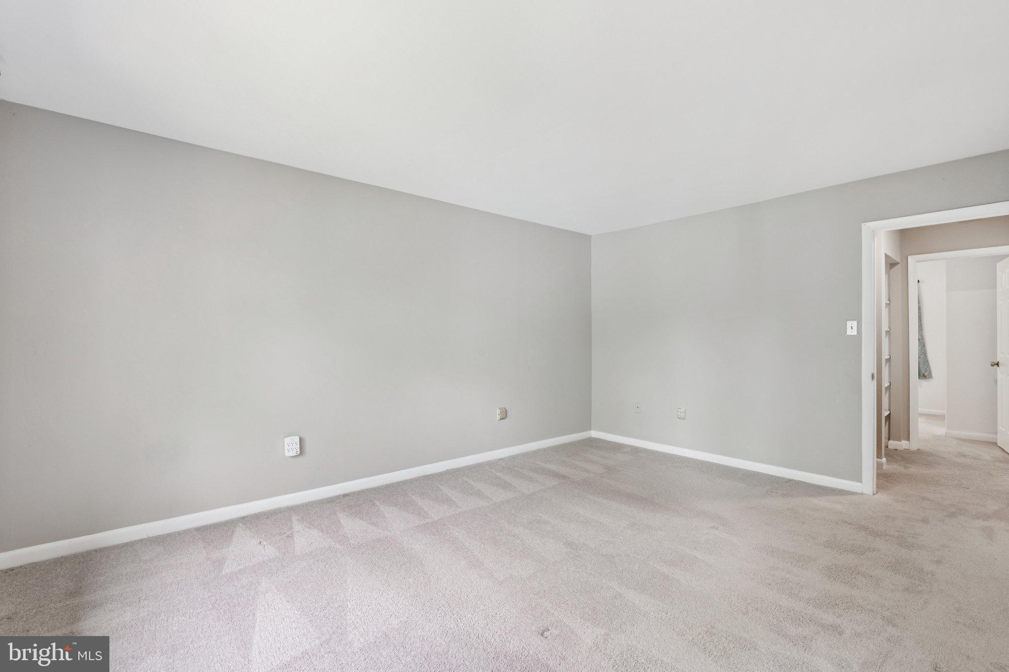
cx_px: 504
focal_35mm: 16
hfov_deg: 96.7
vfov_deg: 73.7
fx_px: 448
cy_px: 336
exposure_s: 1/4
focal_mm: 16
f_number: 10
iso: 250
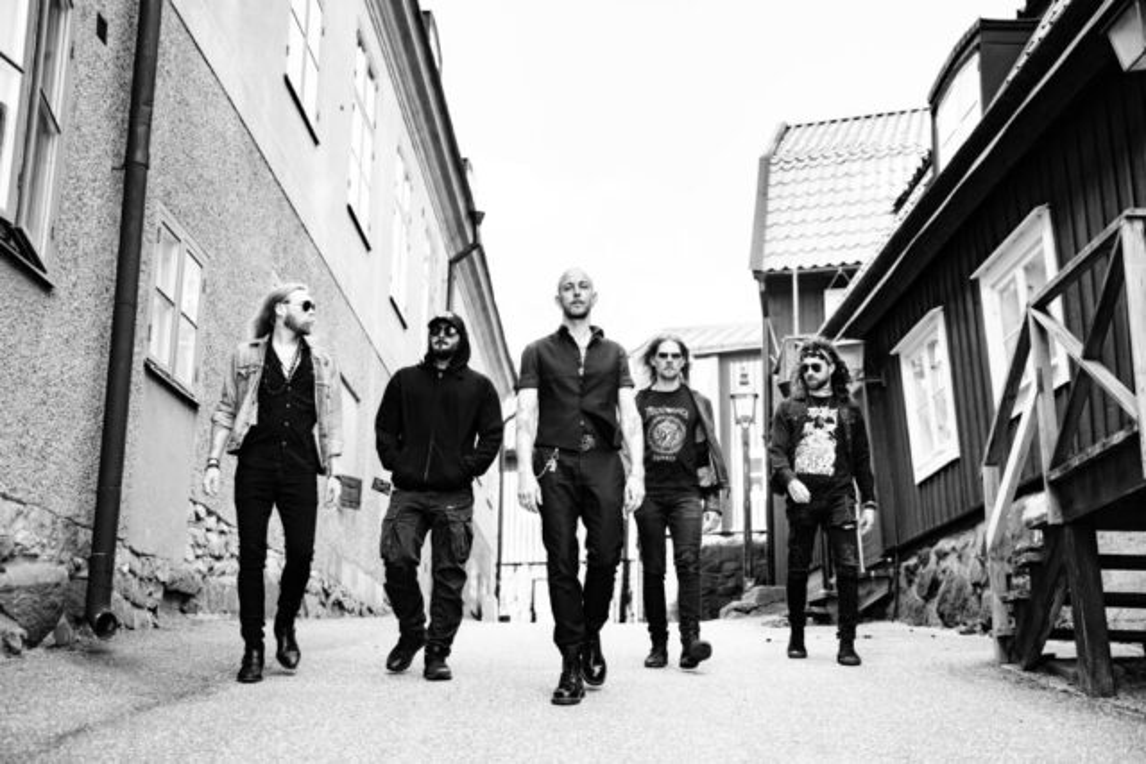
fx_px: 1388
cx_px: 573
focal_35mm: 44
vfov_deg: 30.8
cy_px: 382
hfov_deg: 44.9
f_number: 2.8
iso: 250
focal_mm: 43.6
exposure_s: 1/400
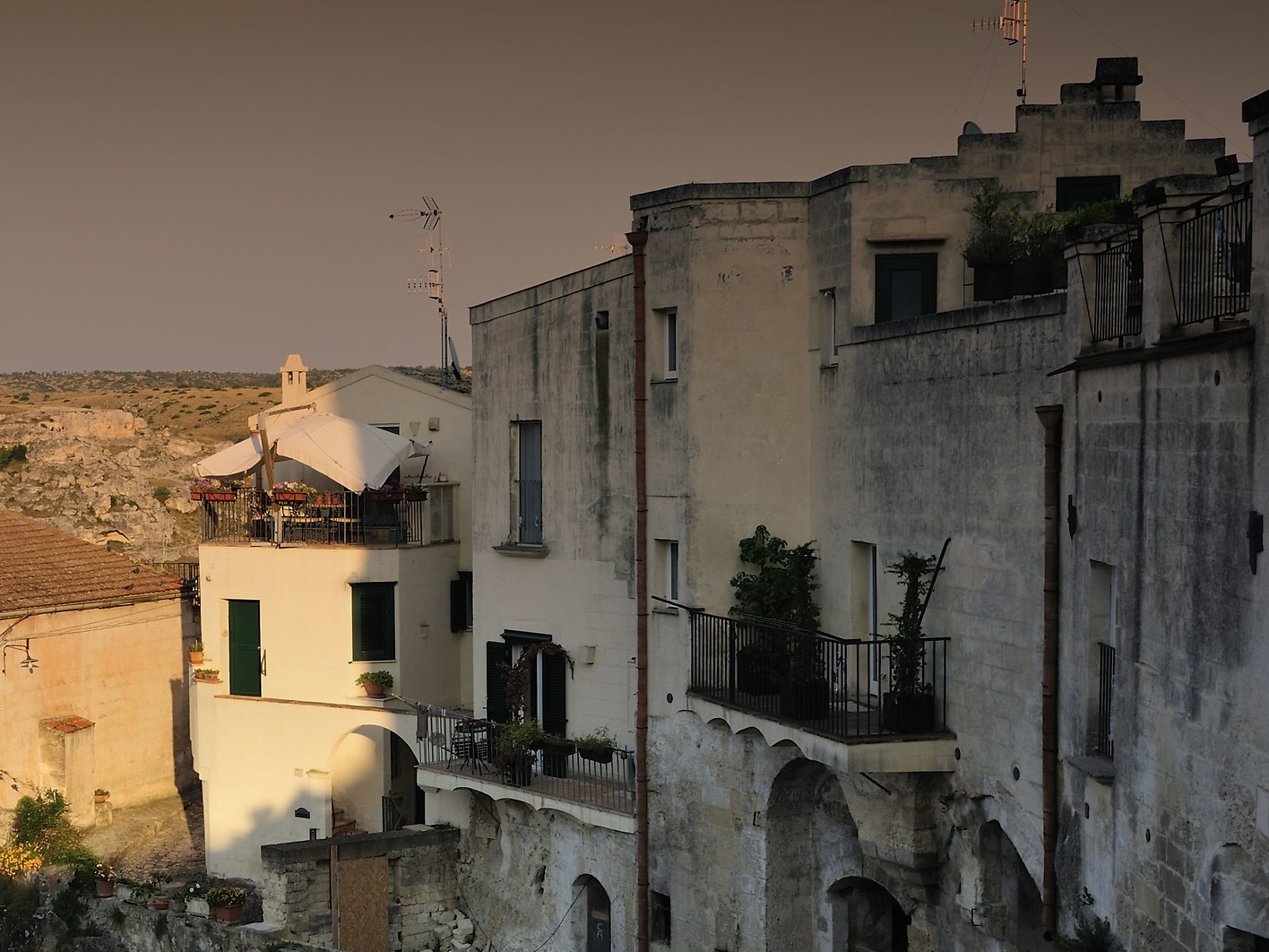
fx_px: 2090
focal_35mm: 57
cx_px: 276
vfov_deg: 25.6
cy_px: 582
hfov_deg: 32.9
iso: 200
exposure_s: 1/80
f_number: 8
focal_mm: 35
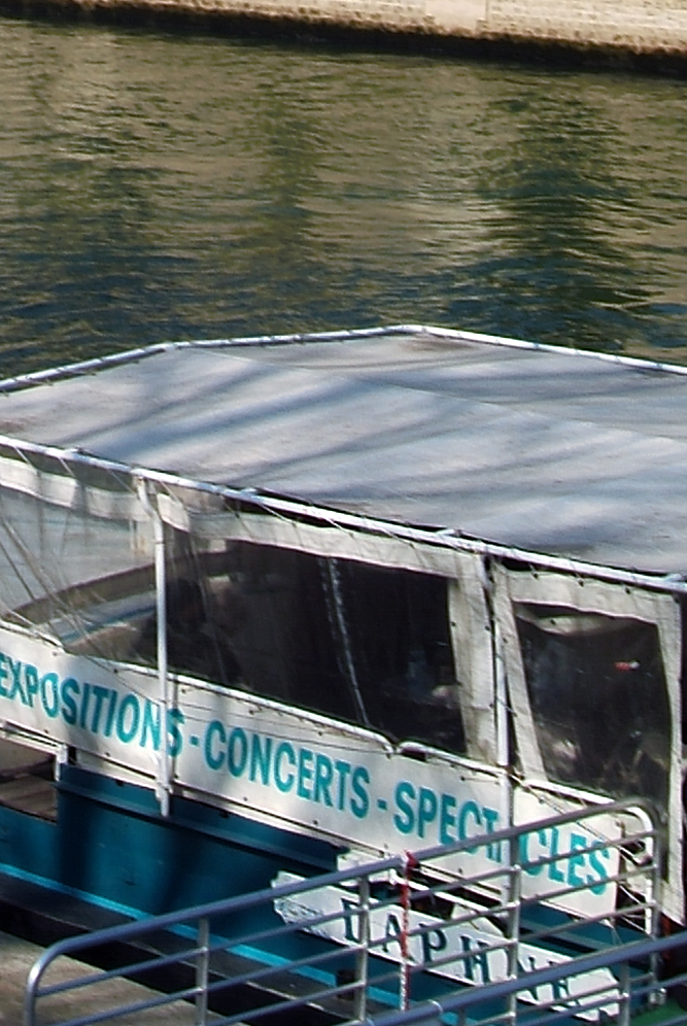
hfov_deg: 9.4
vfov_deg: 13.4
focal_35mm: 141
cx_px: -403
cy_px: -652
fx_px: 4023
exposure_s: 1/60
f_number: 11
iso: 100
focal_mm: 22
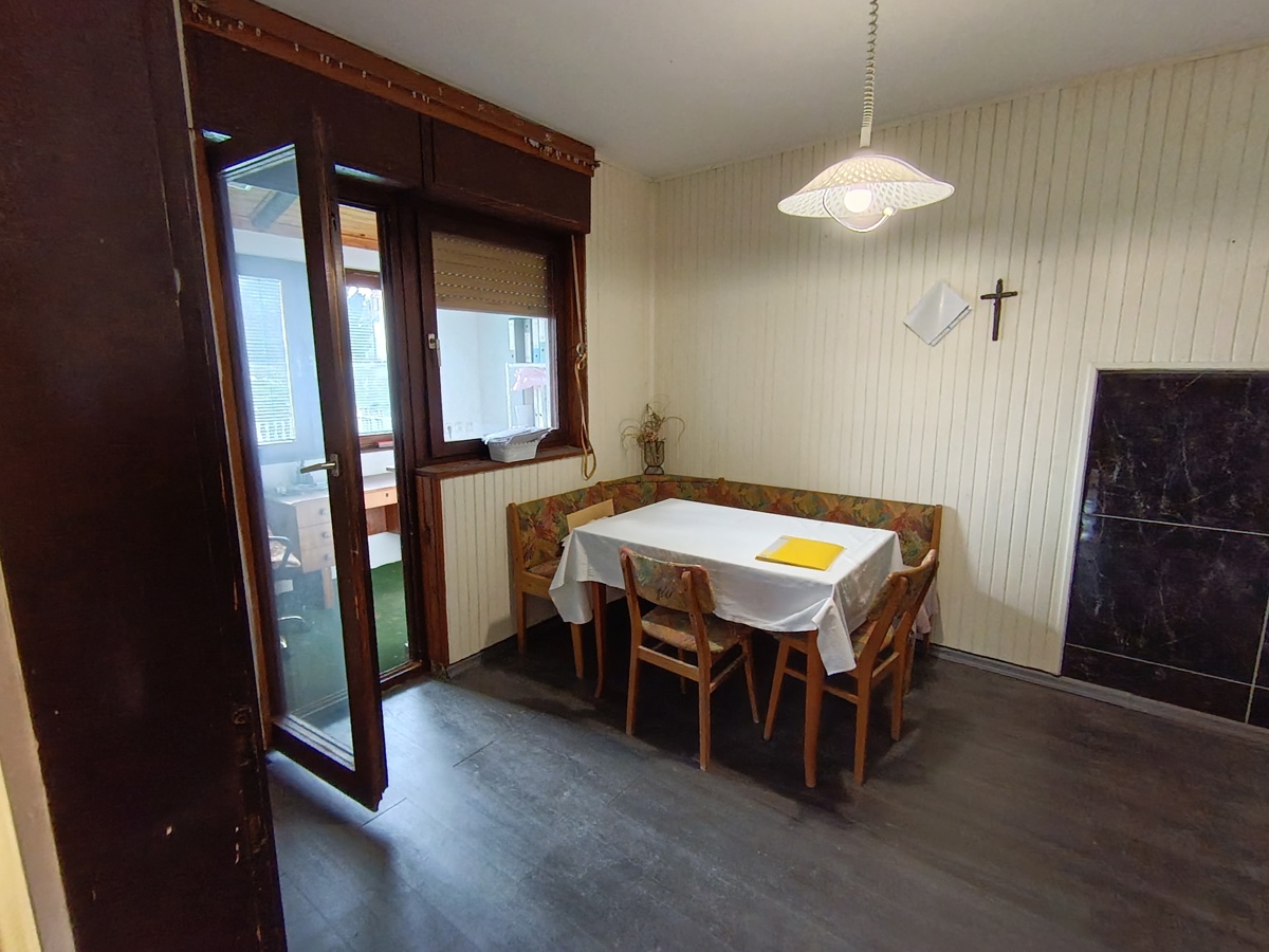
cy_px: 476
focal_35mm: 17
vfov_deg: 74.7
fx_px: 623
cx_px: 634
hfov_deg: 91.0
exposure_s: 1/33.3
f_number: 2.2
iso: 694
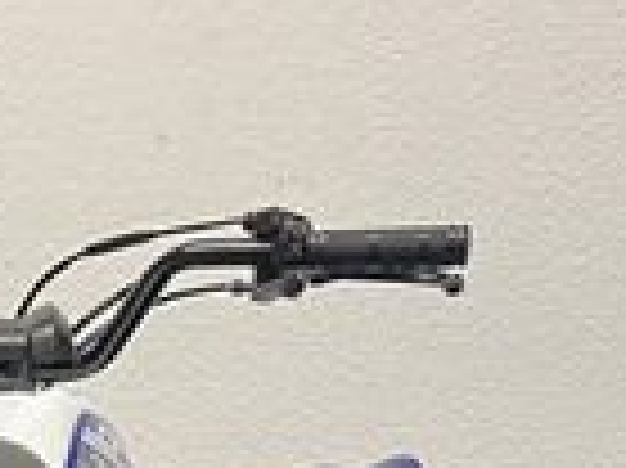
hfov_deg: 16.0
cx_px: -68
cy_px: 999
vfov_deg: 11.0
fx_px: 2168
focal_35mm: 120
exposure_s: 1/50
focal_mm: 5.1
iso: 125
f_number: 1.6
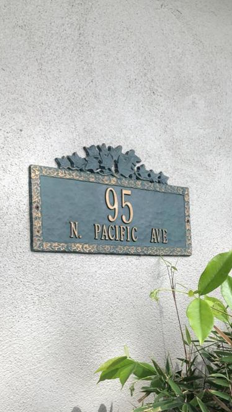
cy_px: 278
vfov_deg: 43.1
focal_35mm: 47
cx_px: 184
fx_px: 514
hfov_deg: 25.0
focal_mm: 3.99
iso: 20
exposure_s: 1/217
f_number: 1.8
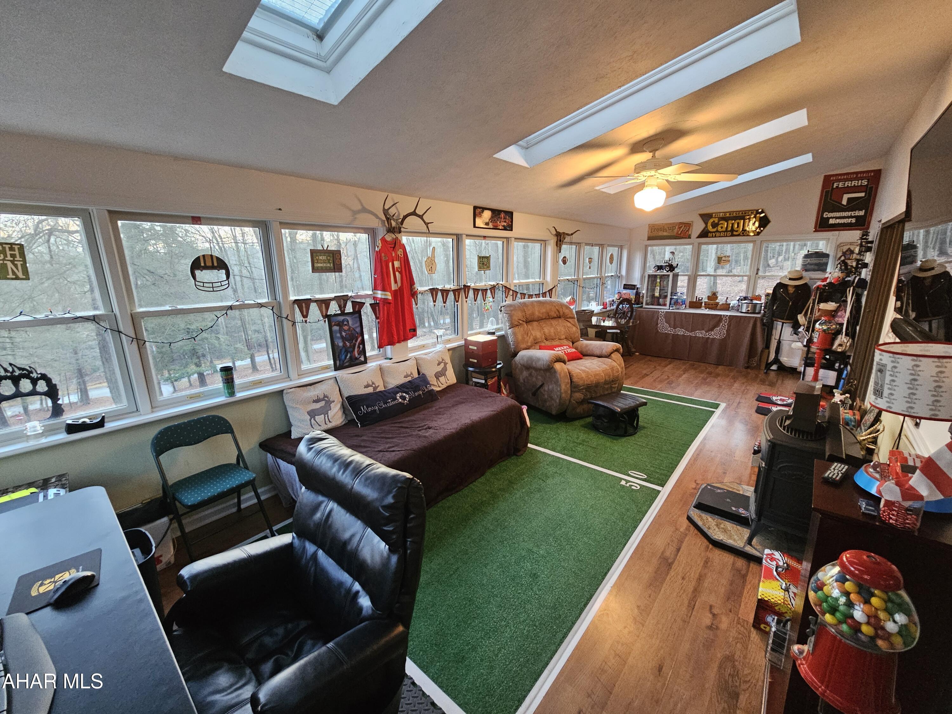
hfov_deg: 106.2
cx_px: 476
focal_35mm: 13
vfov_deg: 89.9
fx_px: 358
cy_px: 357
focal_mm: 2.2
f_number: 2.2
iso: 500
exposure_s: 1/30
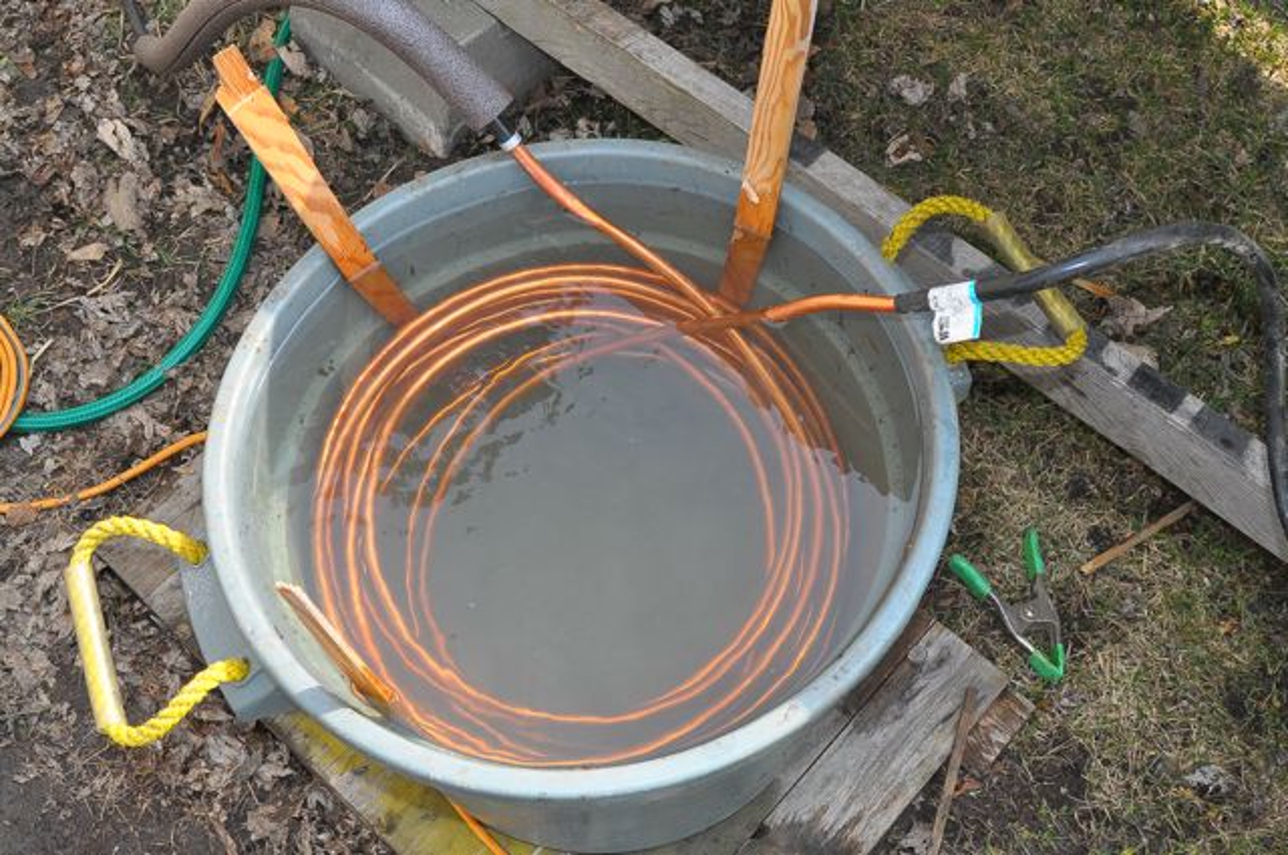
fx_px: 1501
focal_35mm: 42
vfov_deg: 31.8
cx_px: 644
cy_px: 428
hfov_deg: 46.5
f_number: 8
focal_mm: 28
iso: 400
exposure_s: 1/200
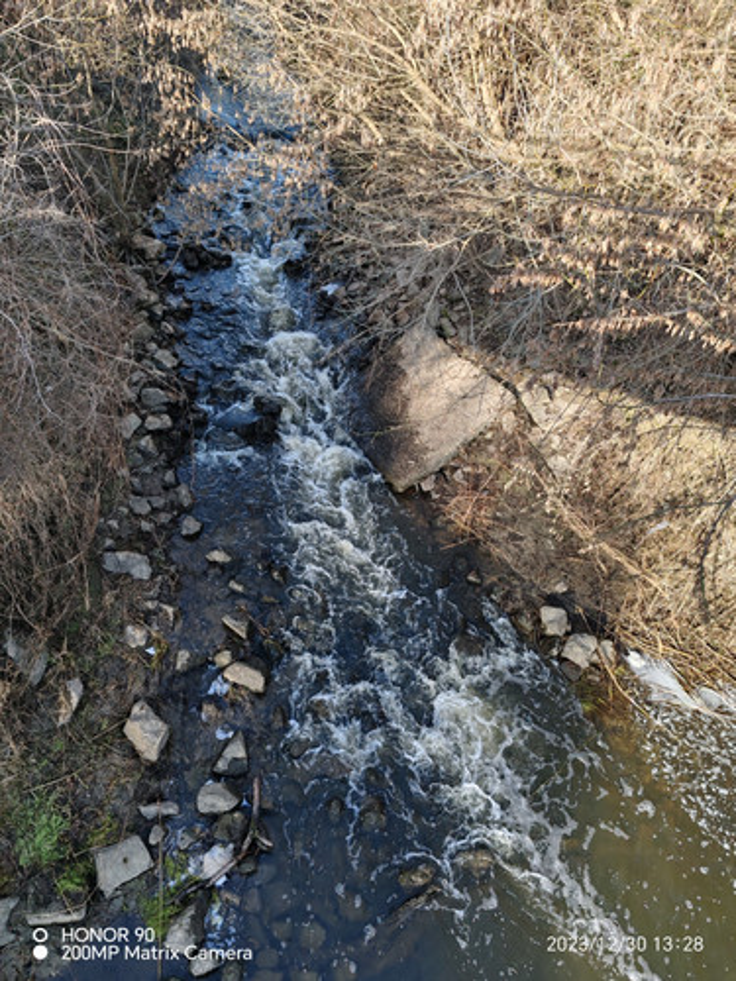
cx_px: 368
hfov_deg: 51.4
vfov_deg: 65.3
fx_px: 765
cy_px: 490
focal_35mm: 27
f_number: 1.9
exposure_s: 1/250
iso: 50
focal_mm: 6.12
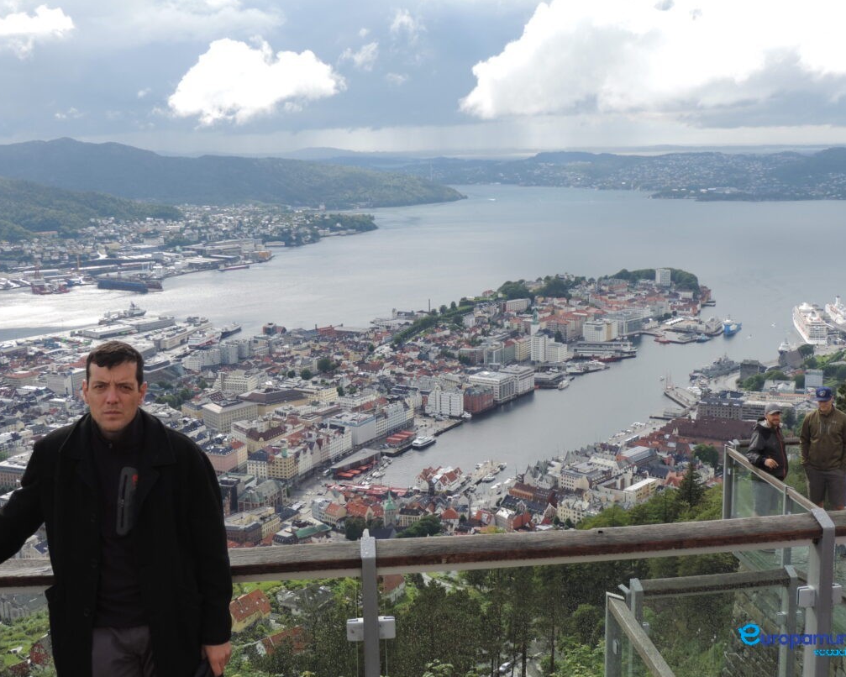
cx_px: 444
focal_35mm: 45
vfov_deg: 33.4
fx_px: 1127
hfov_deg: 41.1
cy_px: 338
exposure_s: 1/500
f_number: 3.4
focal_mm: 7.6
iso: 80
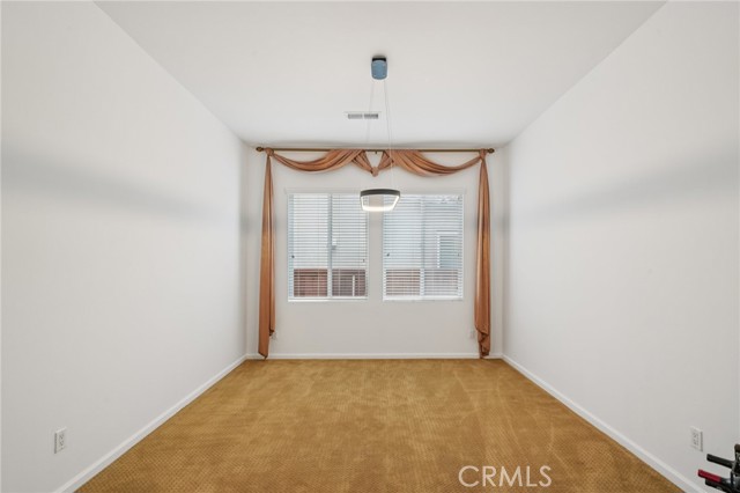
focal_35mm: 17
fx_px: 349
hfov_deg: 93.3
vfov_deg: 70.4
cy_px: 246
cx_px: 370
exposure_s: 1/15
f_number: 10
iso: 400
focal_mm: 17
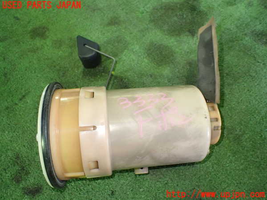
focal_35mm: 30
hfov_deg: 60.0
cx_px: 134
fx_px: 231
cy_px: 100
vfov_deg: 46.8
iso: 800
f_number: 2.3
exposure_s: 1/50
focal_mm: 5.4
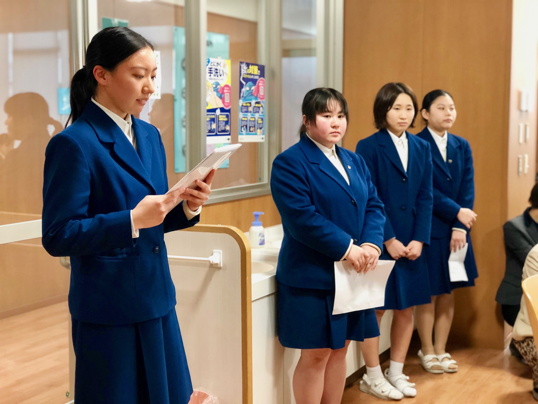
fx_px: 886
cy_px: 202
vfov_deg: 25.7
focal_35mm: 57
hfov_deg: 33.8
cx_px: 269
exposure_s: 1/30
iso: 200
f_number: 2.8
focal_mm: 6.6
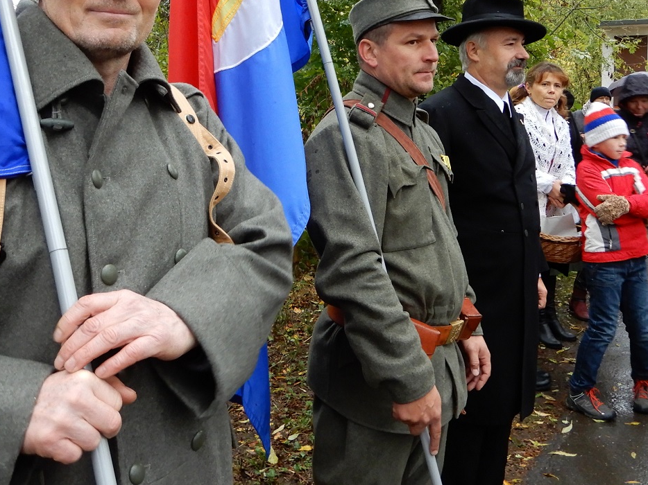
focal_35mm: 40
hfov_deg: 46.8
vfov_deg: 35.1
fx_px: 749
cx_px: 309
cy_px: 118
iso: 200
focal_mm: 4.3
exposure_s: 1/30
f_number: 3.4
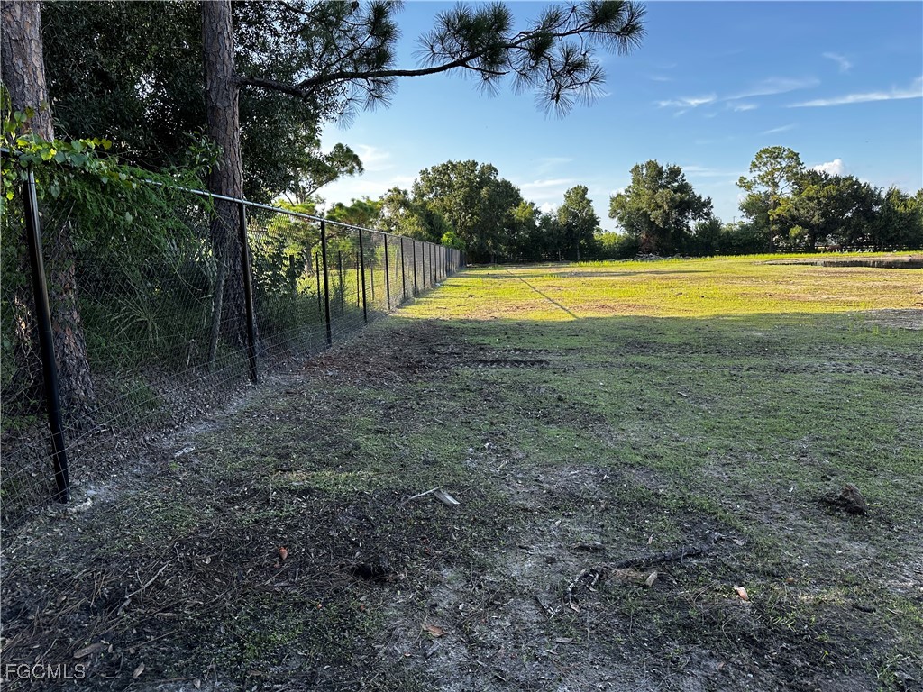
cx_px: 462
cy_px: 346
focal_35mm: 24
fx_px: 640
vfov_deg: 56.8
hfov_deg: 71.6
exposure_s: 1/836
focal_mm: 6.86
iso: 80
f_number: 1.78
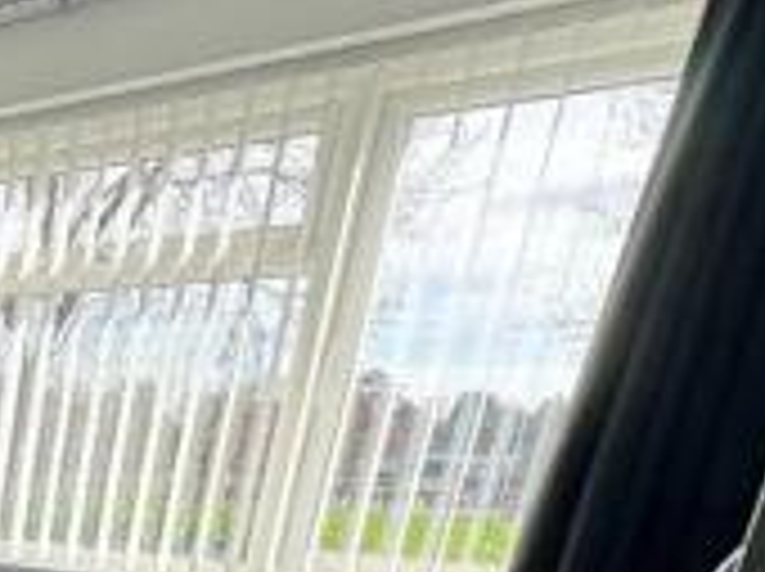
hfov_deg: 27.1
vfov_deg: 25.5
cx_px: -398
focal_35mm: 48
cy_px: 763
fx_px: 1059
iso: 40
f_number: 2.2
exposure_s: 1/270
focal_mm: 2.22
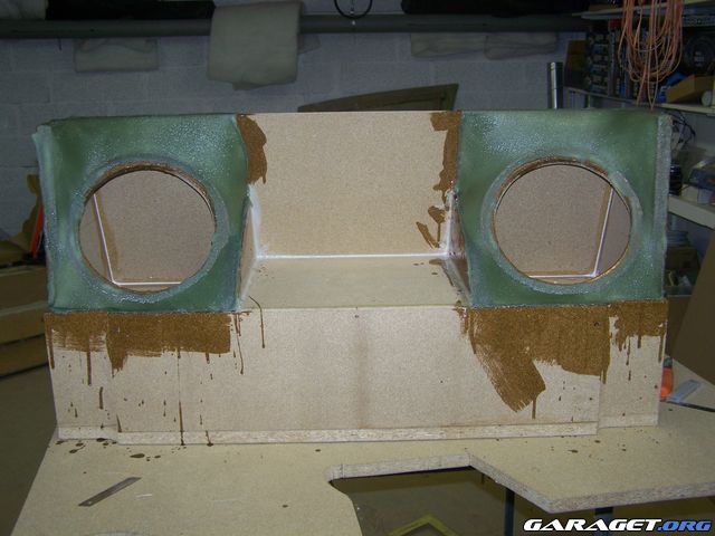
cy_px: 268
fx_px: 785
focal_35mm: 38
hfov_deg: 49.0
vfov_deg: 37.7
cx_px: 358
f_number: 2.8
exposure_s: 1/60
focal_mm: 6.3
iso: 80
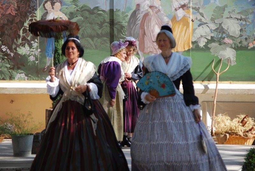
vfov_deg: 7.5
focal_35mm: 183
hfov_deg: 11.2
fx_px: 1299
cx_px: 128
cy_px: 86
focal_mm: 122
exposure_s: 1/400
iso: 200
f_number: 5
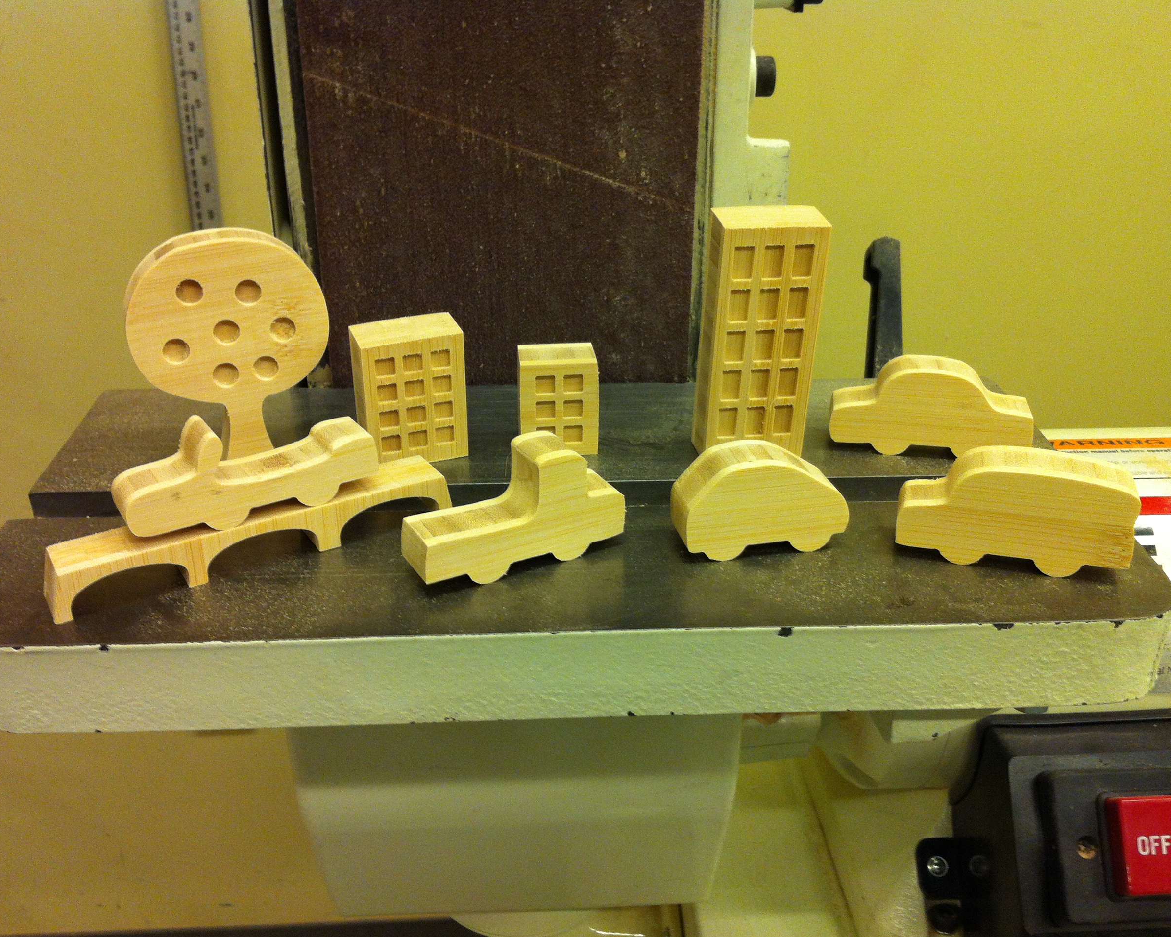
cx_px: 574
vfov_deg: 40.1
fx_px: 1282
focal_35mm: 37
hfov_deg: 49.1
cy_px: 473
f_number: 2.8
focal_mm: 3.85
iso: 125
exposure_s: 1/15
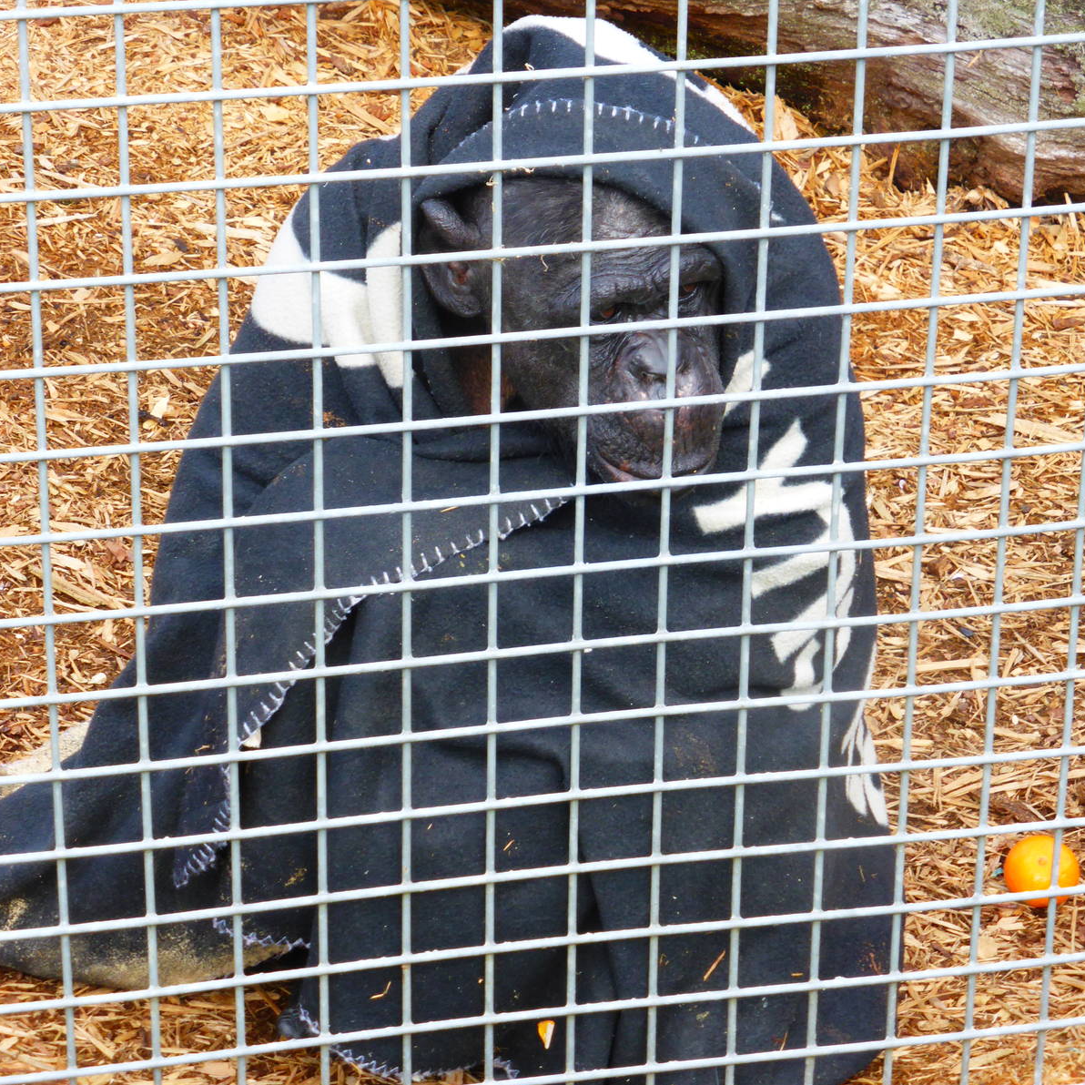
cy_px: 545
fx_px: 4291
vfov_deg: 14.4
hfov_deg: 14.4
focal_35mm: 121
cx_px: 609
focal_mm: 18.2
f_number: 5.3
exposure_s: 1/80
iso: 160
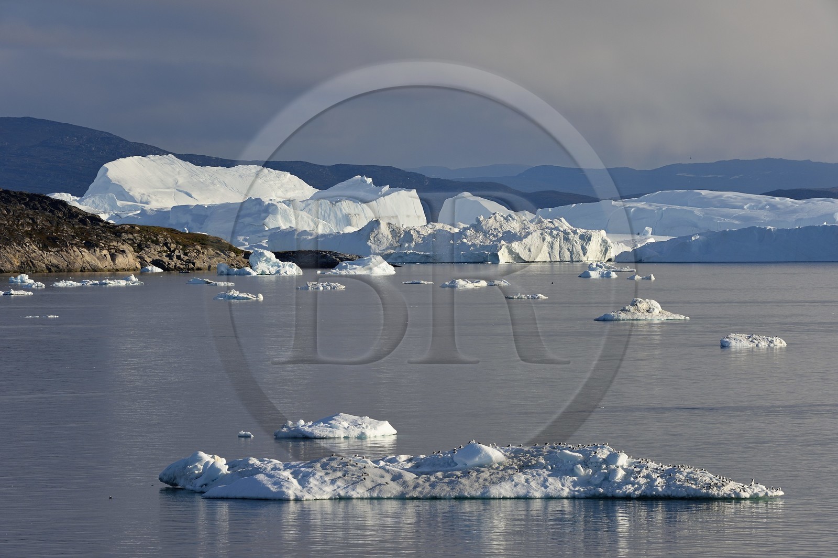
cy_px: 279
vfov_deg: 4.9
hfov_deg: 7.4
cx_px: 419
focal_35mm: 280
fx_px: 6512
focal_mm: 280
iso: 200
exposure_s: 1/640
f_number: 9
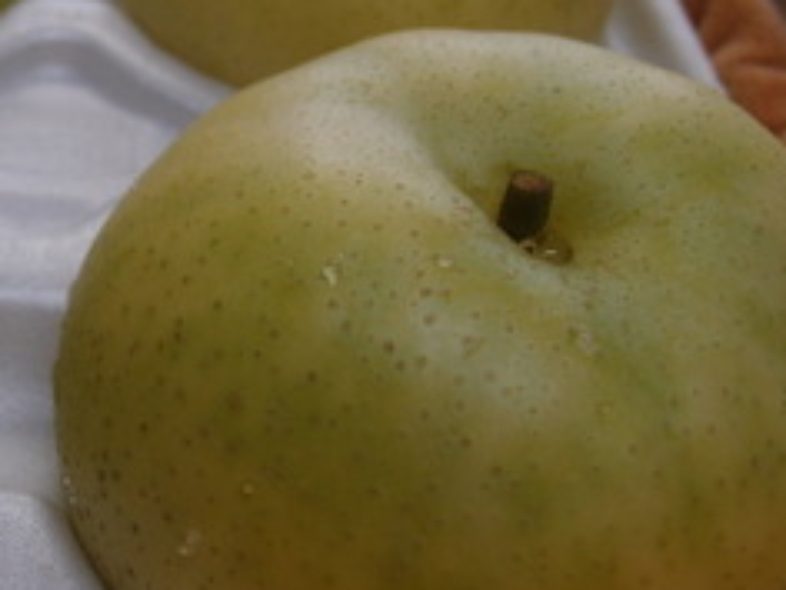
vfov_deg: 25.3
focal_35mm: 57
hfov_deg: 31.6
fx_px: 1294
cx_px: 27
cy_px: 133
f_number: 2.2
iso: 100
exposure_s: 1/100
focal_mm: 6
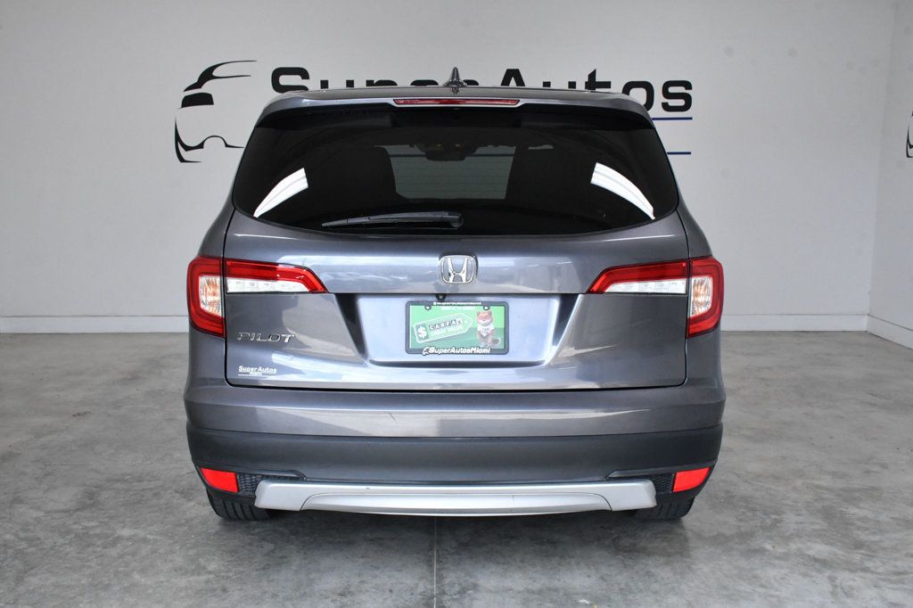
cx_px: 456
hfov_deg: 49.6
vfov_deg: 34.2
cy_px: 304
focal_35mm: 39
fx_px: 989
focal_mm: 26
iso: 2500
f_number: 11
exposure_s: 1/500
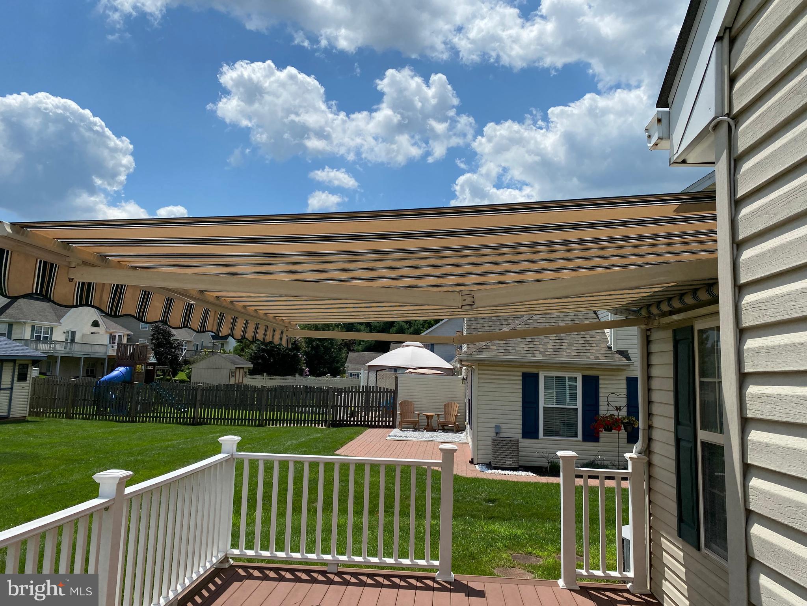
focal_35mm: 26
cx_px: 404
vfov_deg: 53.1
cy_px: 303
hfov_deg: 67.3
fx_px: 606
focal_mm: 4.25
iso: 32
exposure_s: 1/5025
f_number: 1.8
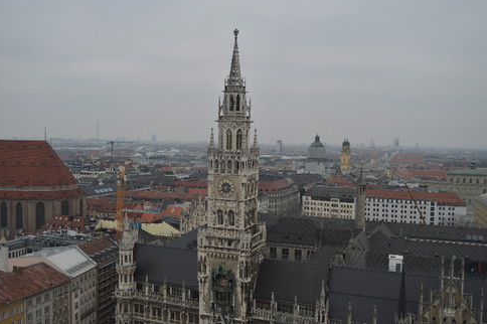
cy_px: 157
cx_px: 248
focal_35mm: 31
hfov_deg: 60.3
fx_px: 419
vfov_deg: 42.3
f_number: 4.5
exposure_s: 1/640
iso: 200
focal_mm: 20
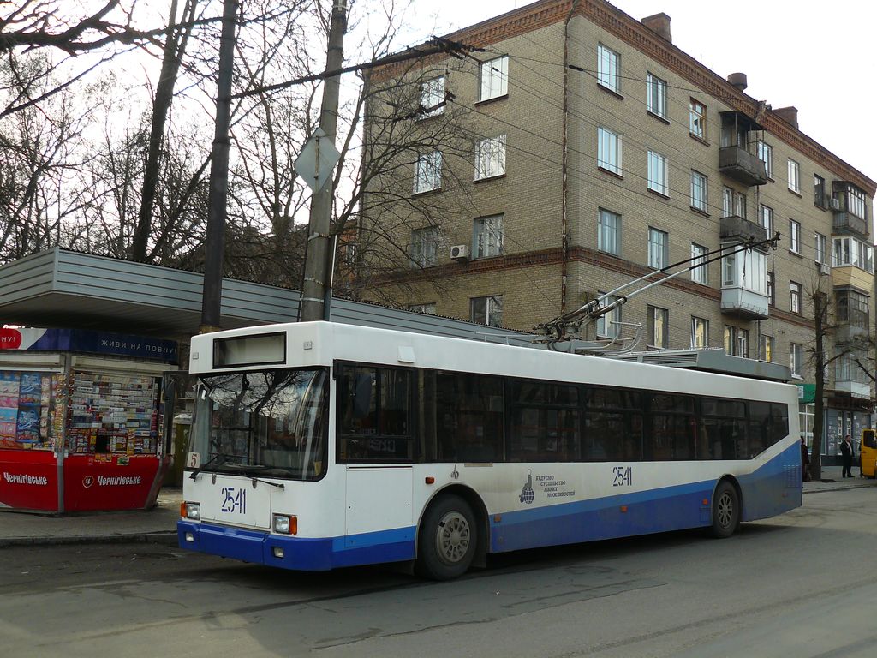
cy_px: 329
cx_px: 438
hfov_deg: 51.4
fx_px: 912
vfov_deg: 39.7
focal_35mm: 36
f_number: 2.8
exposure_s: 1/500
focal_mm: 6
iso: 100
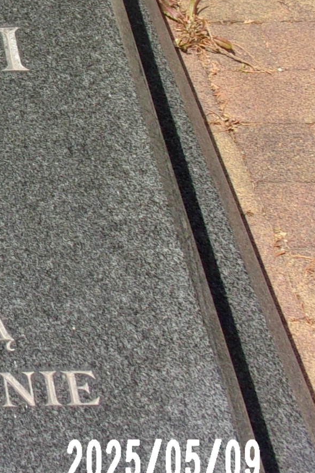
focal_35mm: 86
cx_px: -234
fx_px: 1129
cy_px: 76
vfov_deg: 23.2
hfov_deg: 14.2
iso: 80
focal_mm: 5.1
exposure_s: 1/70
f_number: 10.8
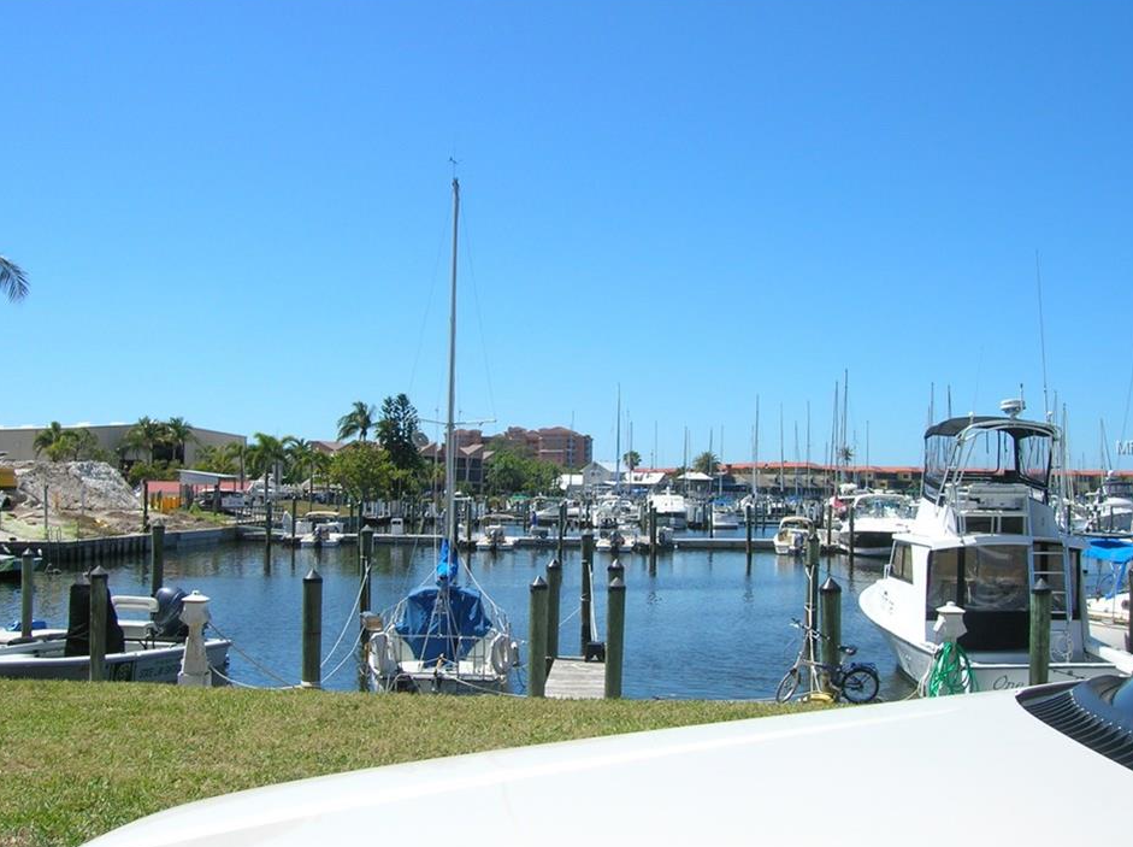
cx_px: 572
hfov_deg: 50.2
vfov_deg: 38.6
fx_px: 1209
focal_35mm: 37
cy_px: 448
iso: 50
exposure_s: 1/454
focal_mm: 5.7
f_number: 4.9
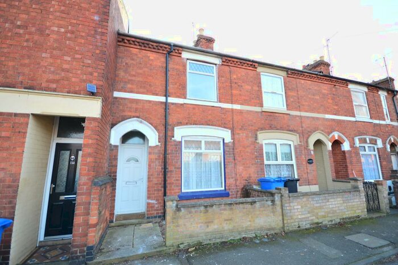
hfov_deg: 100.4
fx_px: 166
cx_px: 199
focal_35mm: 15
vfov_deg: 77.3
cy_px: 132
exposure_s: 1/80
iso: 100
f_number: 4.5
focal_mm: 10
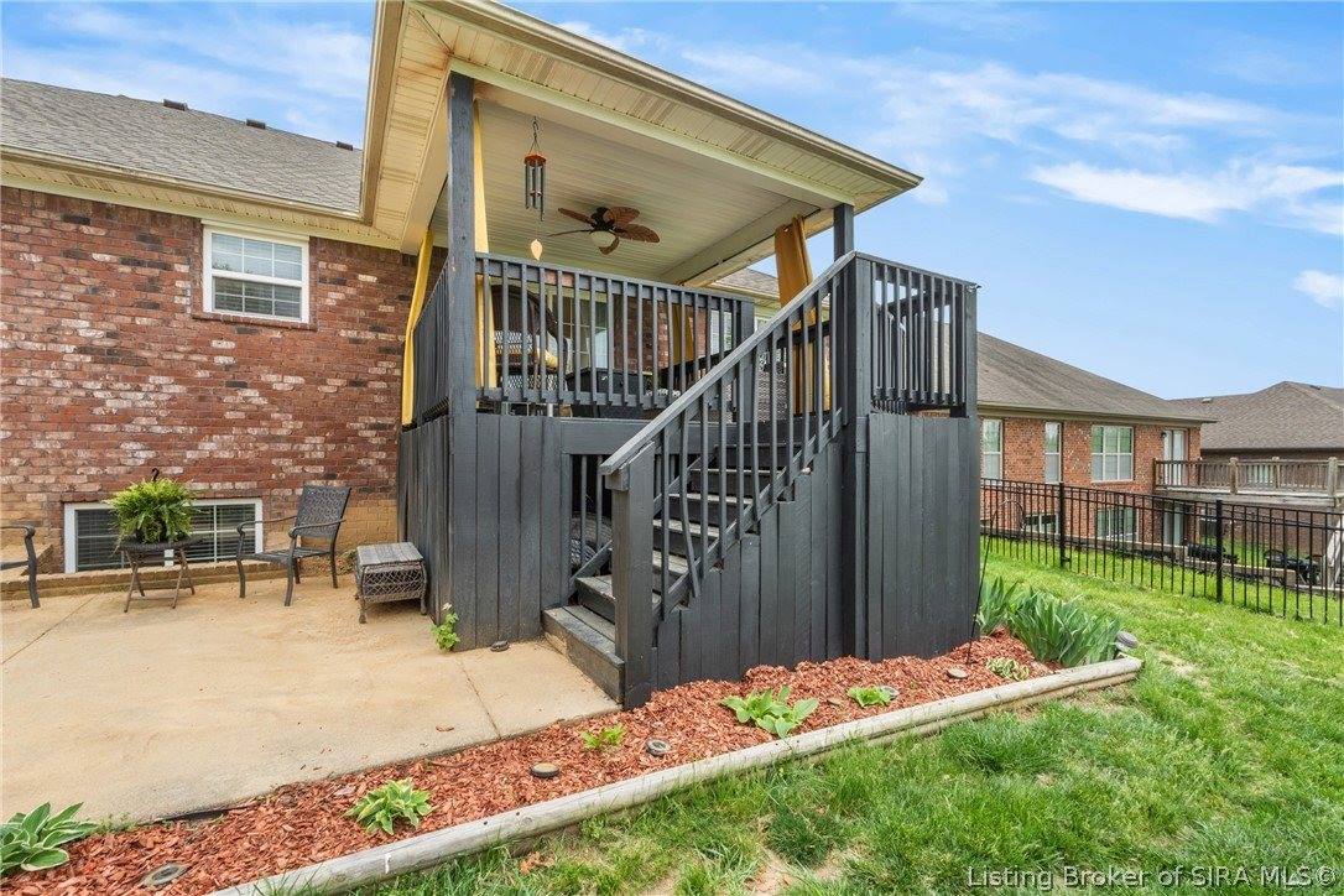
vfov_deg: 77.3
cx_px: 672
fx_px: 560
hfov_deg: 100.4
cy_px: 448
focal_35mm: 15
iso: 400
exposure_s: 1/15
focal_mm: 10
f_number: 11
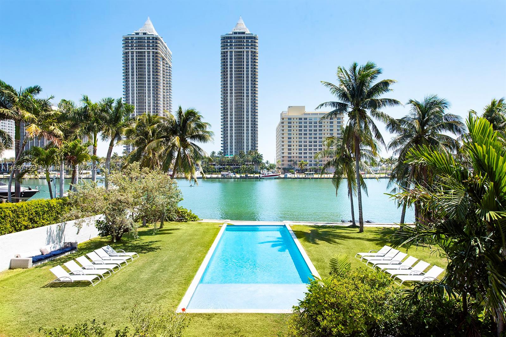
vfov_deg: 57.2
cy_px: 168
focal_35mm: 22
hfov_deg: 78.6
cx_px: 253
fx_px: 309
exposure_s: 1/125
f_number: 9
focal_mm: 22
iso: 100
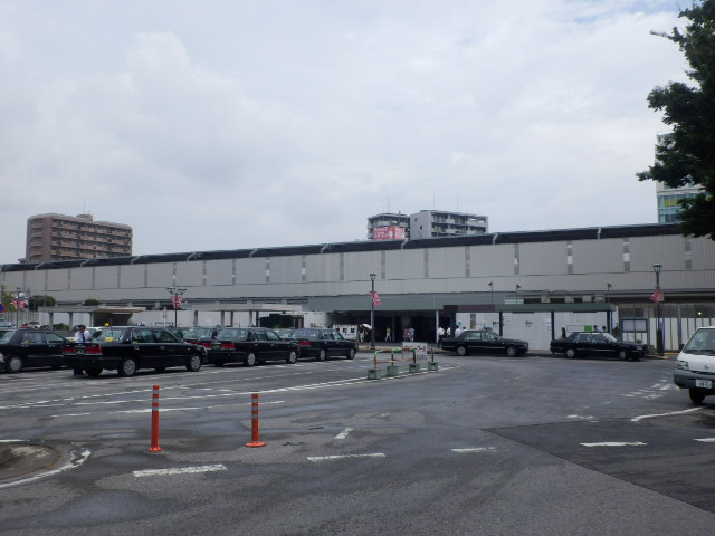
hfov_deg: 50.1
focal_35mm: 37
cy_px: 268
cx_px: 358
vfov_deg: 38.7
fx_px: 764
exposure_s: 1/125
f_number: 9.9
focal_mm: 6.6
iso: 80
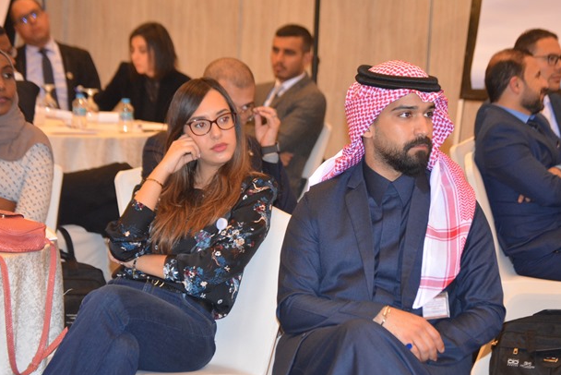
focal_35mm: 124
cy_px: 206
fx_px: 1933
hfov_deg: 16.5
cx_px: 299
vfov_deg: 11.1
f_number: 4.2
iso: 2000
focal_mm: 70
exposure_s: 1/60
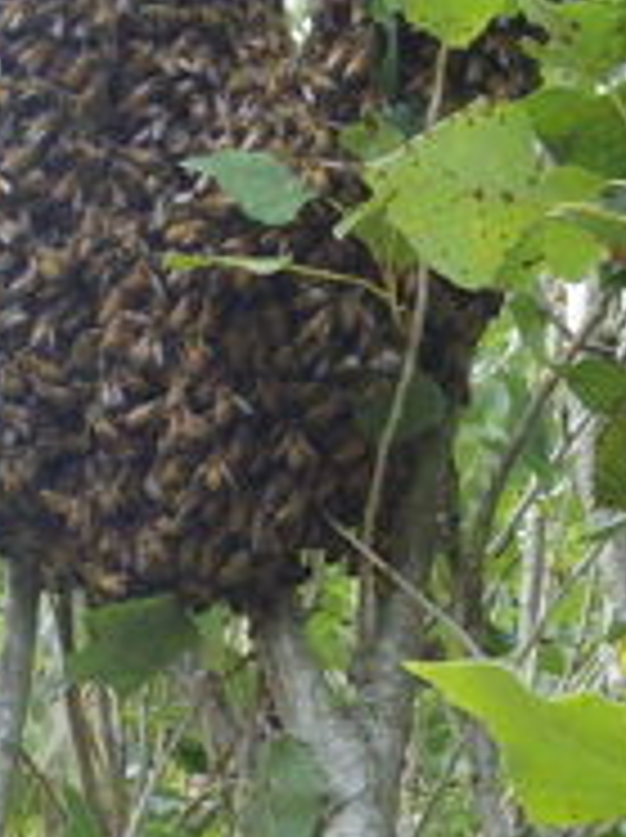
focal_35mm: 124
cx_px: 221
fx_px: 2997
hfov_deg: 11.9
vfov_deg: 15.9
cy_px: 562
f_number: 2.7
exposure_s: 1/200
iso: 160
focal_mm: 6
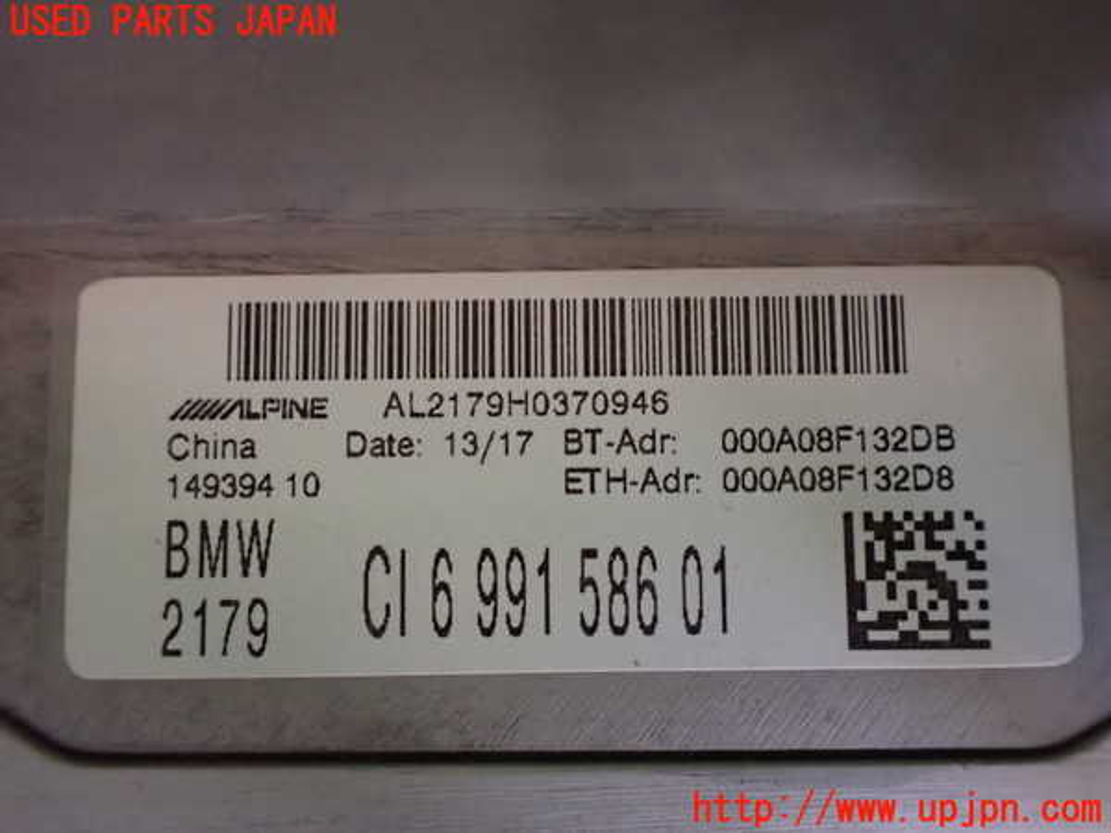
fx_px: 963
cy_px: 416
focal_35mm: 30
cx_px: 556
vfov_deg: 46.8
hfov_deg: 60.0
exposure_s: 1/30
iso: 1250
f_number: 2.3
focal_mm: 5.4
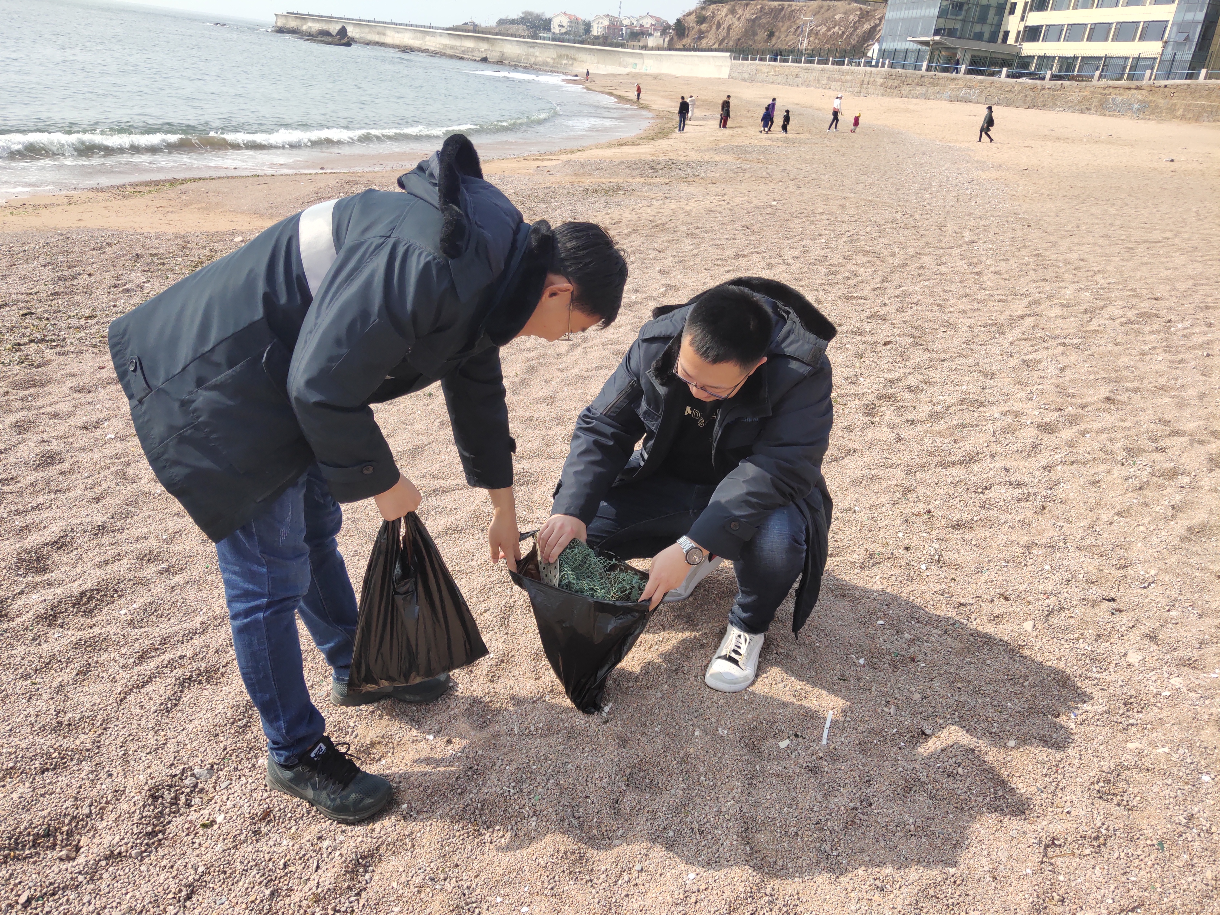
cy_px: 458
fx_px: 1022
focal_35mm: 29
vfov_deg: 48.2
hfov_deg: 61.7
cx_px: 610
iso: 50
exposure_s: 1/2279
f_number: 1.8
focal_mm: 4.27
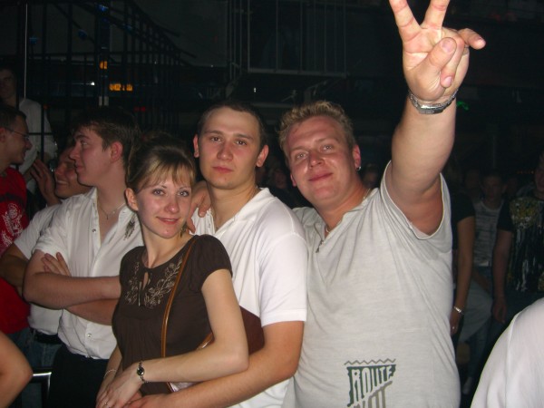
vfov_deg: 37.7
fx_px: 597
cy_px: 204
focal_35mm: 38
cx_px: 272
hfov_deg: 49.0
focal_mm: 7.9
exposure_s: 1/60
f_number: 2.8
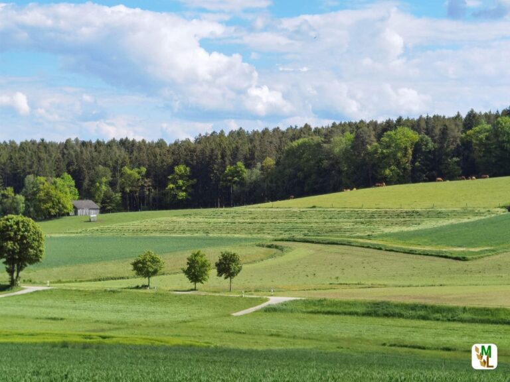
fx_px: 1414
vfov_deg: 15.4
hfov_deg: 20.4
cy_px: 191
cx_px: 255
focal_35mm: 96
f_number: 1.9
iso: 50
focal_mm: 6.71
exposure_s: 1/4167
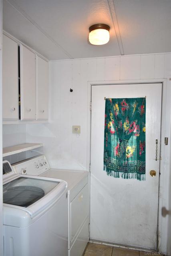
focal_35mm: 27
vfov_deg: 67.4
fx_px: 192
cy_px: 128
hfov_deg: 48.0
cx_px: 86
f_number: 3.5
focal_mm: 18
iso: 100
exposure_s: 1/30
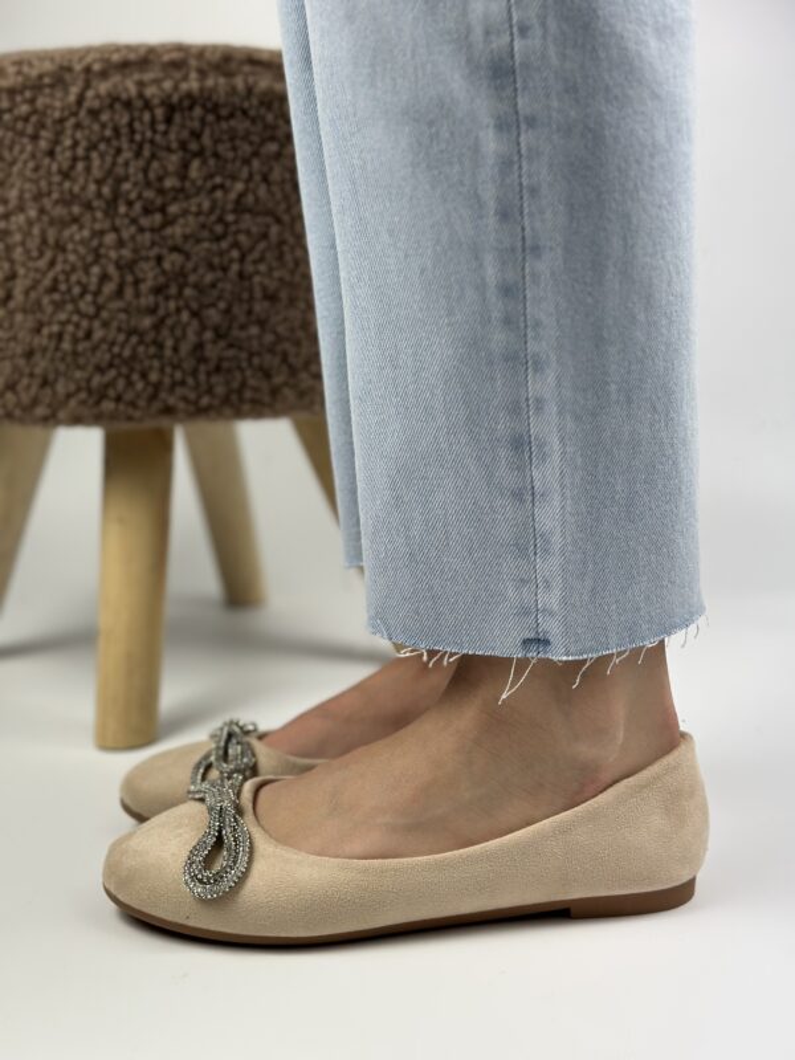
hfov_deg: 30.3
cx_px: 398
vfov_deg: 39.7
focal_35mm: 48
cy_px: 530
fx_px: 1470
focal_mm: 6.86
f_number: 1.78
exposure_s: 1/1157
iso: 80
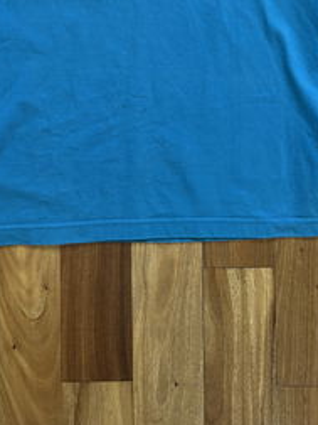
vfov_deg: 32.0
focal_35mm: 55
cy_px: -9
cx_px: 133
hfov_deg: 26.5
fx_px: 674
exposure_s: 1/60
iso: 200
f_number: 1.6
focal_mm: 5.96
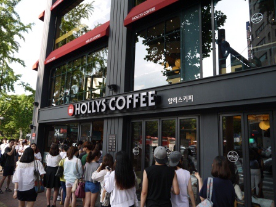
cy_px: 104
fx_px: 223
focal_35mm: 28
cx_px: 138
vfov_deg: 49.7
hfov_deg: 63.4
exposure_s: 1/200
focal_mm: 14
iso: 160
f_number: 4.5
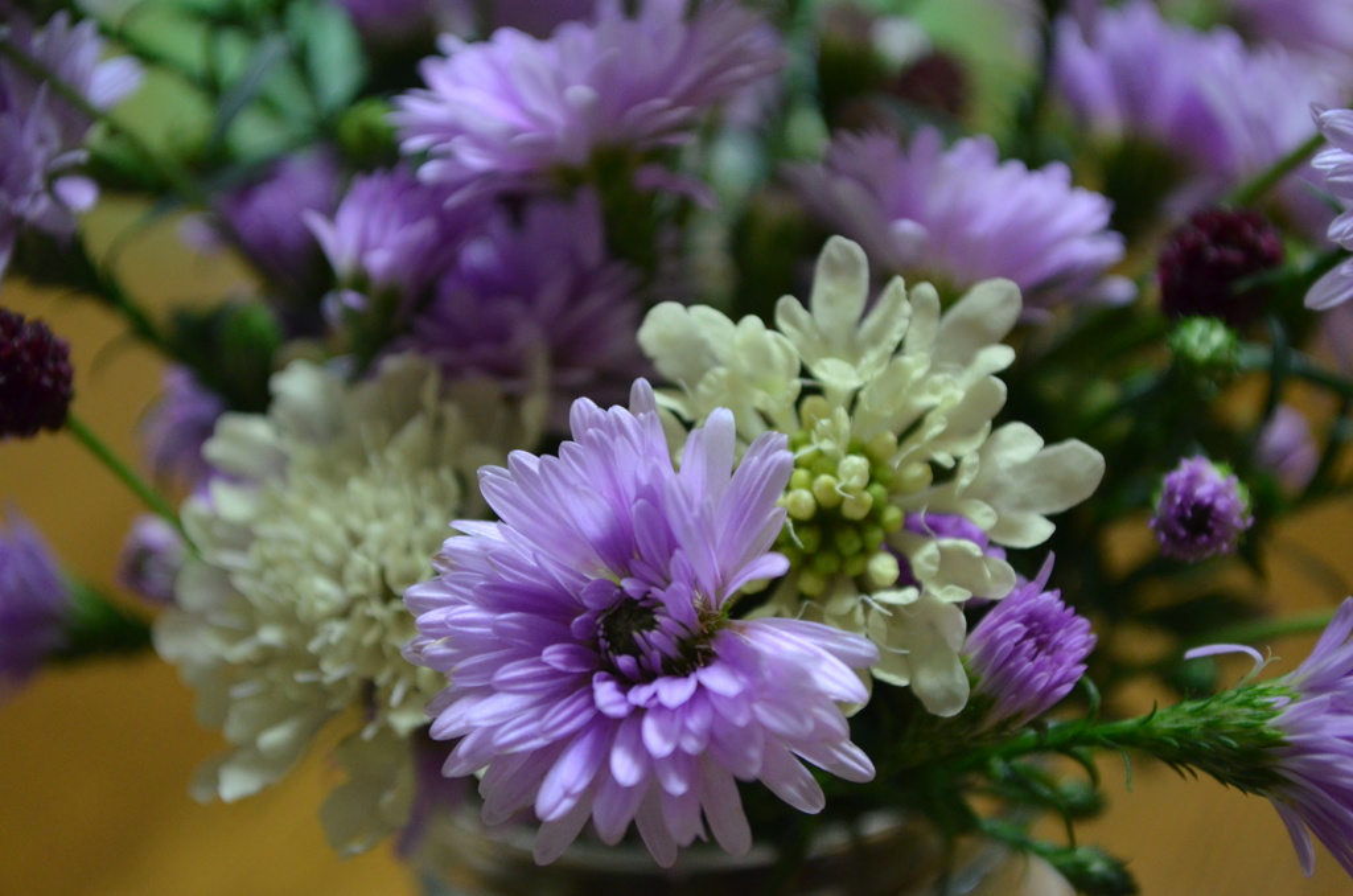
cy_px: 448
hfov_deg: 24.7
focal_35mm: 82
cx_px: 676
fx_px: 3094
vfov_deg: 16.5
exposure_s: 1/30
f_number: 5.6
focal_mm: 55
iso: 1800
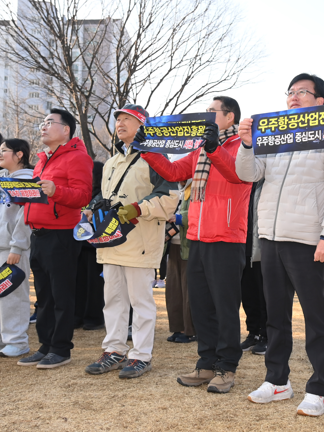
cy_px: 215
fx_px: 599
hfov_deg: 29.5
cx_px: 267
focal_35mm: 48
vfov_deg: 39.7
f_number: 6.3
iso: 400
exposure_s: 1/320
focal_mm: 32
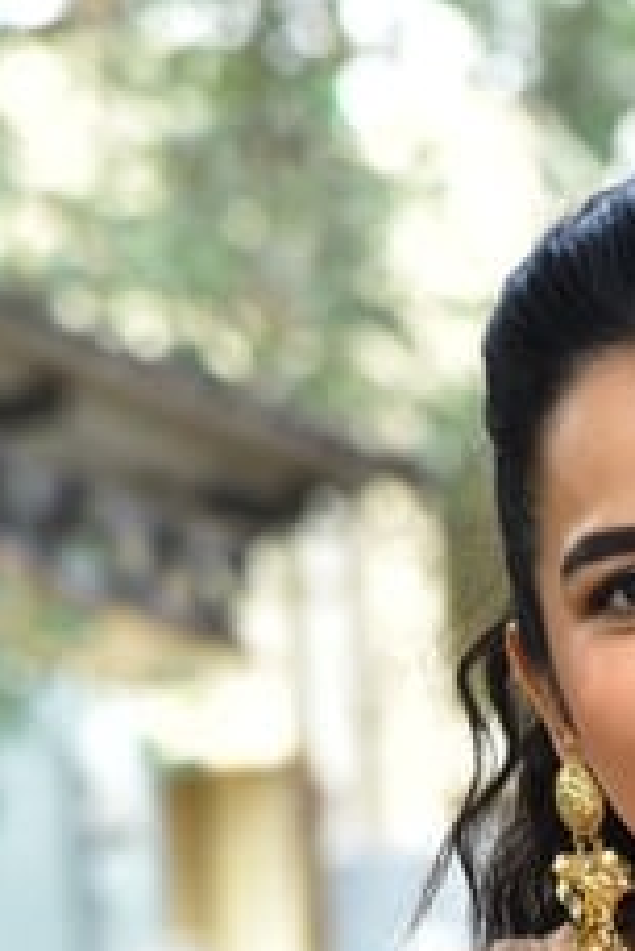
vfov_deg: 4.1
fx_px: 13287
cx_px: 859
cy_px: 1719
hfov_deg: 2.7
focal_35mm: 503
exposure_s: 1/160
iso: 500
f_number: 5
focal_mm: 120
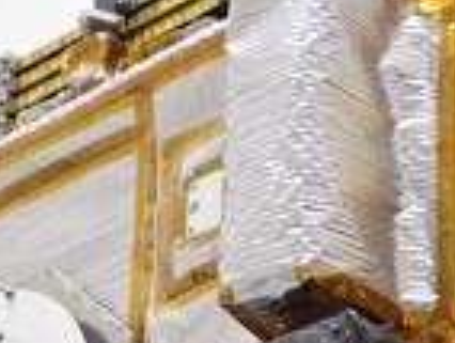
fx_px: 2133
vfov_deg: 8.8
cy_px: 599
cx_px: 343
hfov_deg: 12.1
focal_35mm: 162
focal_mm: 6.37
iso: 500
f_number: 2.5
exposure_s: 1/40
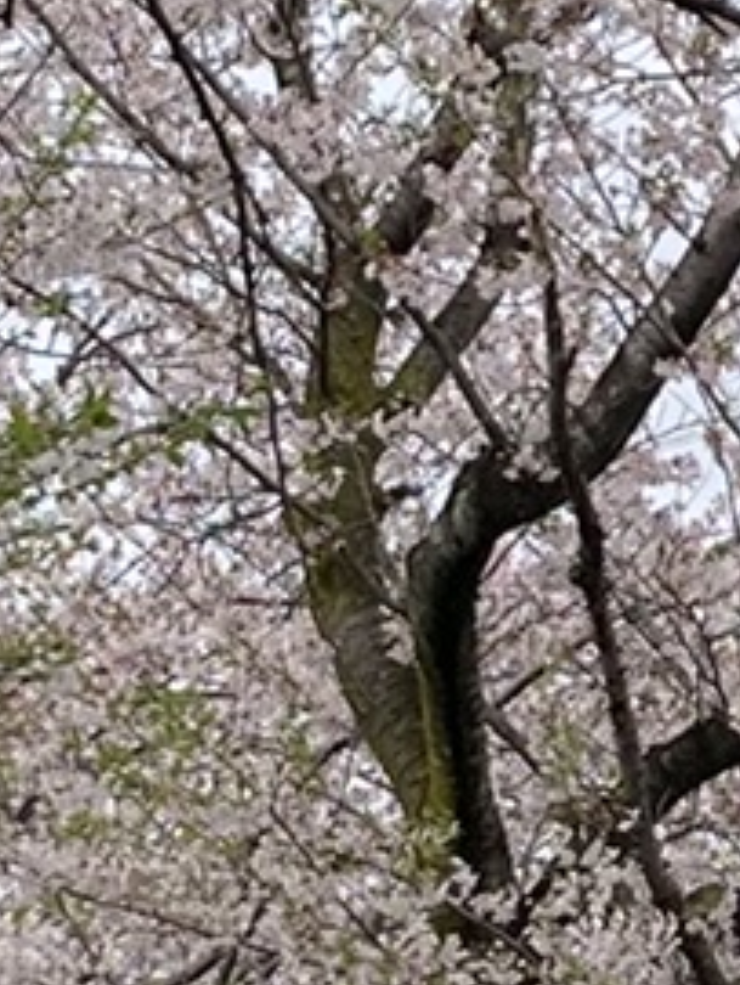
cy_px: 372
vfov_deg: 9.3
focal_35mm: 212
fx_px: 6033
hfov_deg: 7.0
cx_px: 747
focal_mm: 3.99
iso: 20
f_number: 1.8
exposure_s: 1/1779
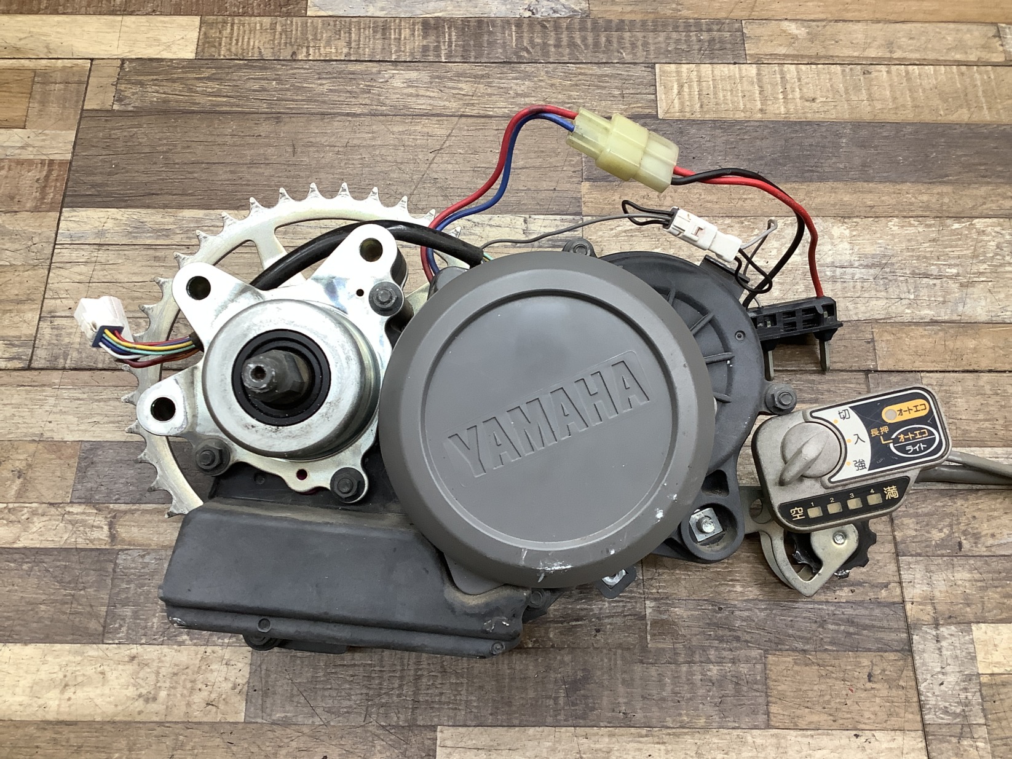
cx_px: 506
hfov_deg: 58.3
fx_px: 906
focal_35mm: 31
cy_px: 380
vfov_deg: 45.5
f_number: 2.4
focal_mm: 3.3
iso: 100
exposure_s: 1/50
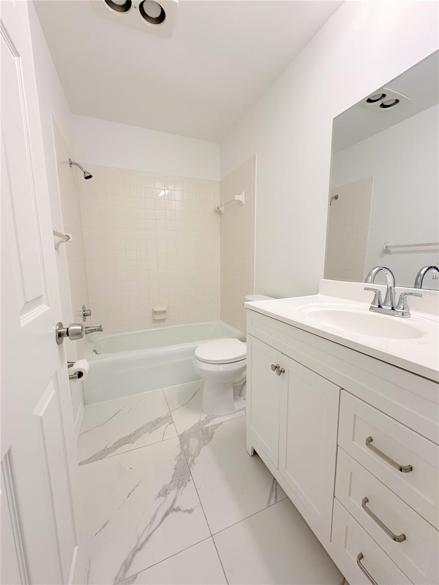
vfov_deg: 102.1
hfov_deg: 85.7
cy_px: 292
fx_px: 237
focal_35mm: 14
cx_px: 220
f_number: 2.2
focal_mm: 2.22
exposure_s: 1/120
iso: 200
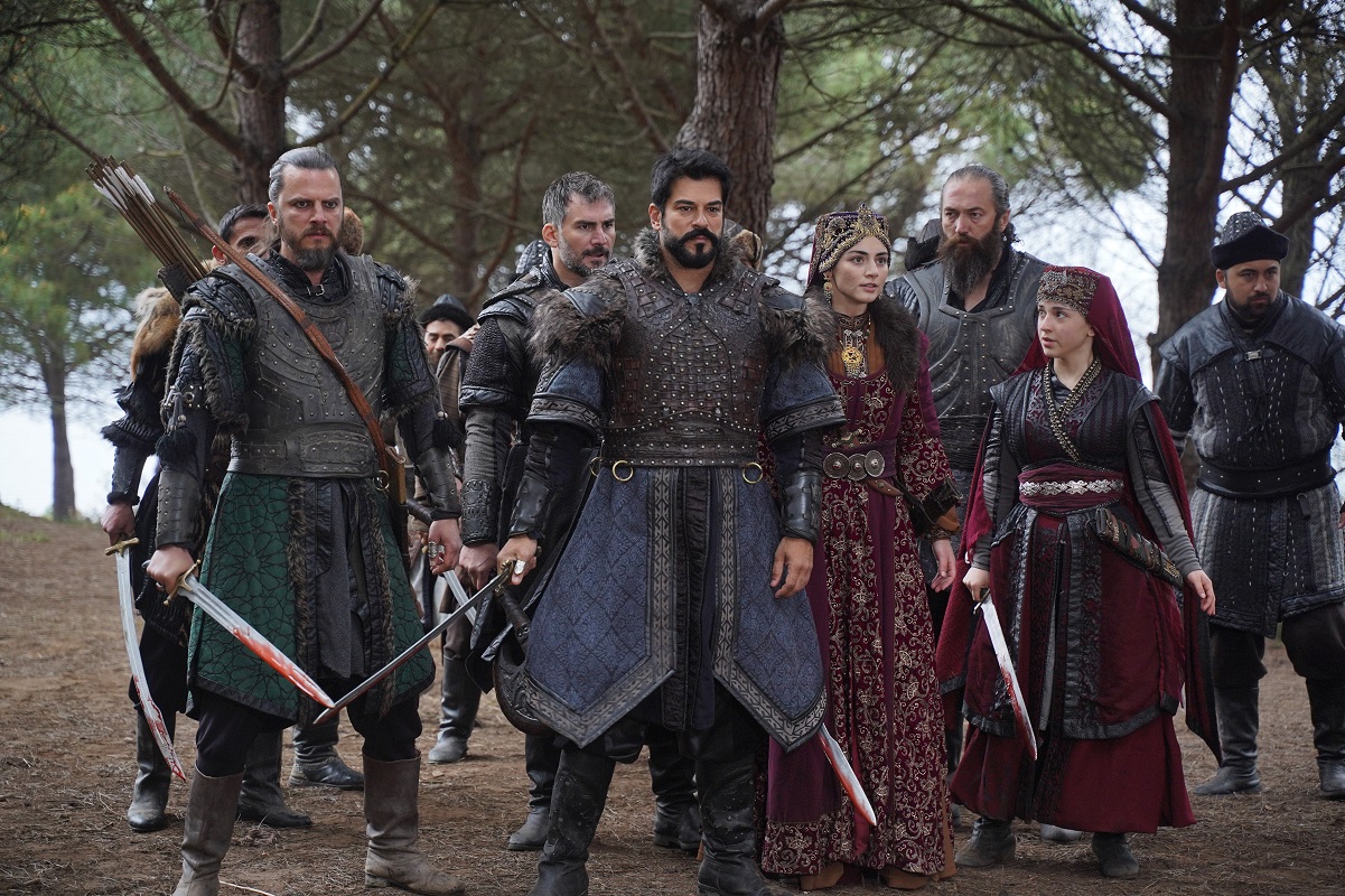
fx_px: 2801
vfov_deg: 18.2
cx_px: 672
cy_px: 448
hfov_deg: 27.0
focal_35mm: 75
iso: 500
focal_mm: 75
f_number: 4
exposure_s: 1/250
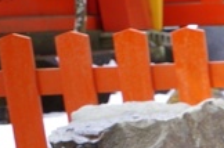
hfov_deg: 8.8
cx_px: 687
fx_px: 1179
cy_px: 346
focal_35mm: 190
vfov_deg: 6.8
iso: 200
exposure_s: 1/50
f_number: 4
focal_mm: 20
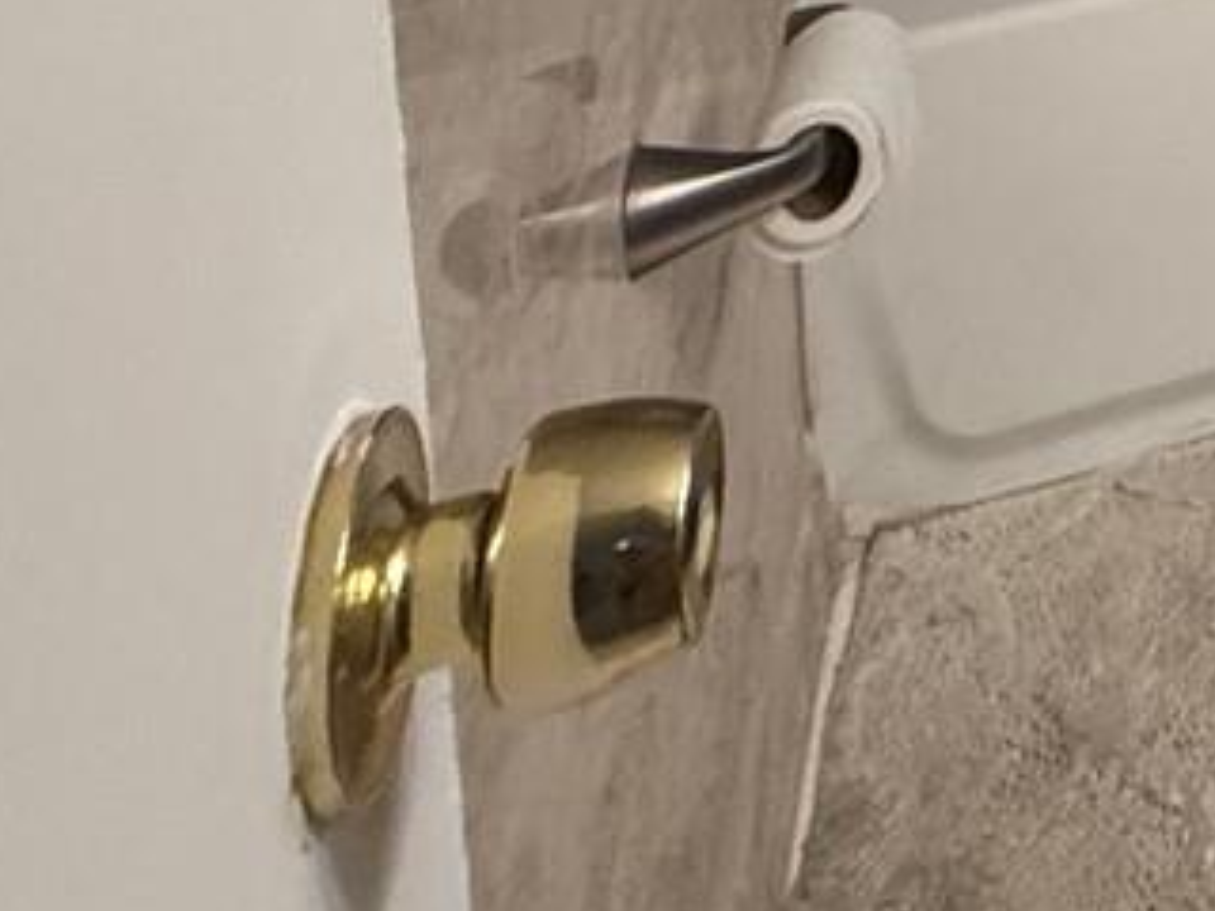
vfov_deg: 14.2
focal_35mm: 70
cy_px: -1291
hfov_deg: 20.5
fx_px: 2457
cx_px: 2130
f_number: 2.2
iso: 320
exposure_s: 1/120
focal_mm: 2.22
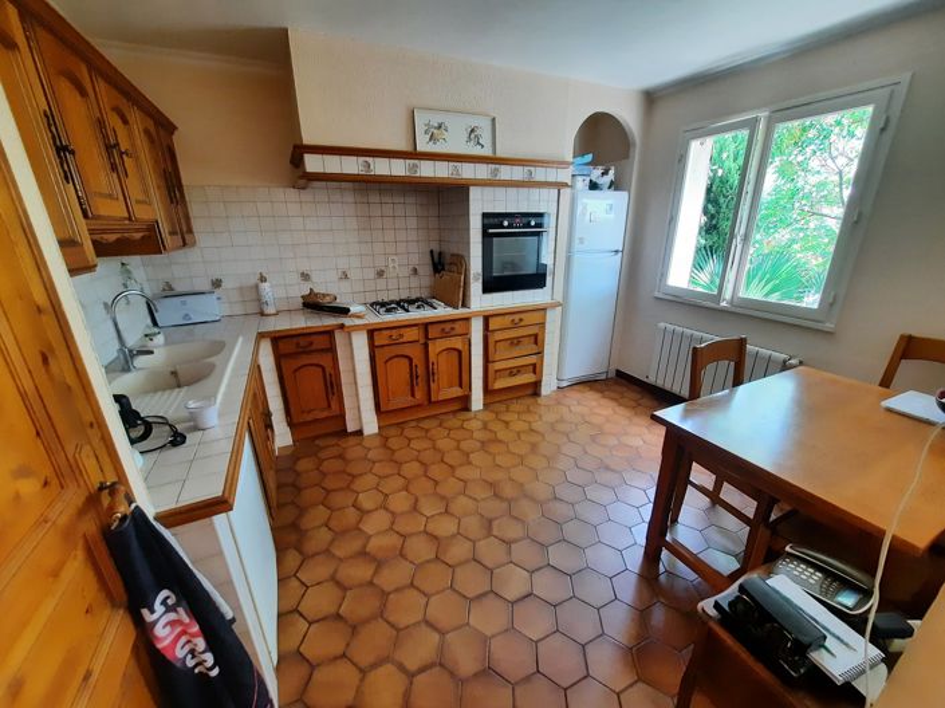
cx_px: 472
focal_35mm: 13
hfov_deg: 106.2
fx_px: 355
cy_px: 354
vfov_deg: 89.9
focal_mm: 1.74
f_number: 2.2
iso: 200
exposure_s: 1/50
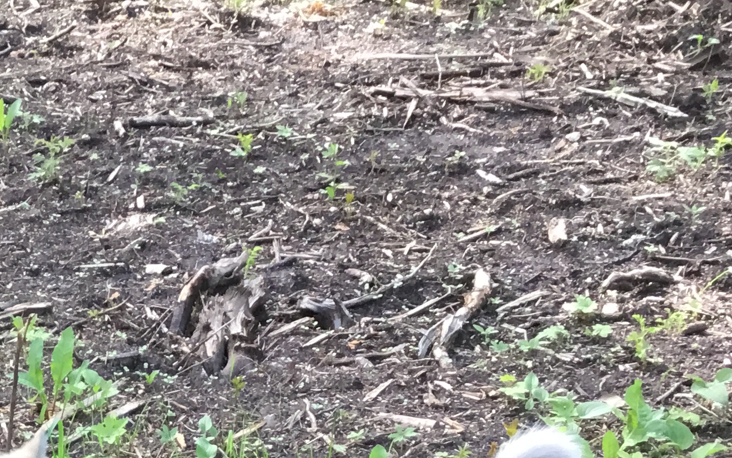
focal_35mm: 85
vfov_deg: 14.3
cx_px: -15
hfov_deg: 23.3
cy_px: 705
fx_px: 1696
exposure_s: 1/40
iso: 25
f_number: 2.4
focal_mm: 3.3
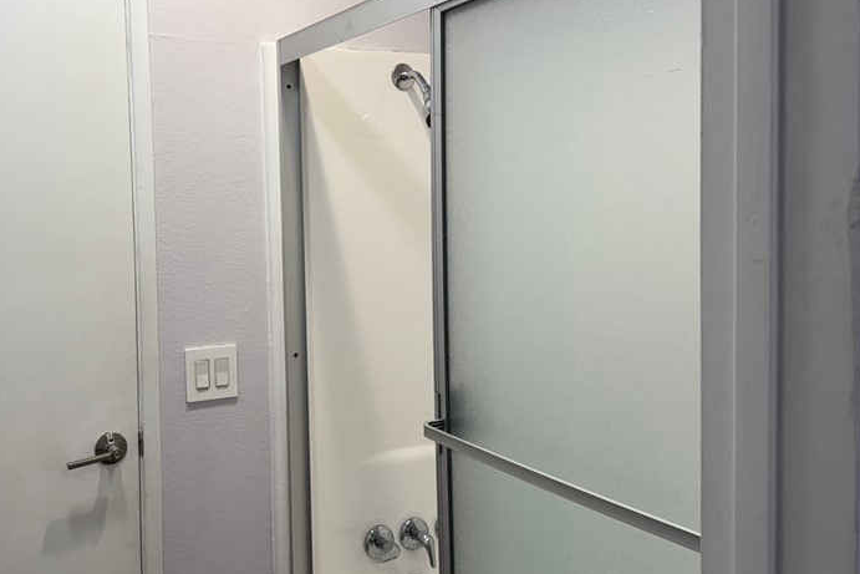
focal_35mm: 37
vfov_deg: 35.9
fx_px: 884
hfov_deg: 51.4
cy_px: 252
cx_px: 325
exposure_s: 1/120
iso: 80
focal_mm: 6.76
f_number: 1.78
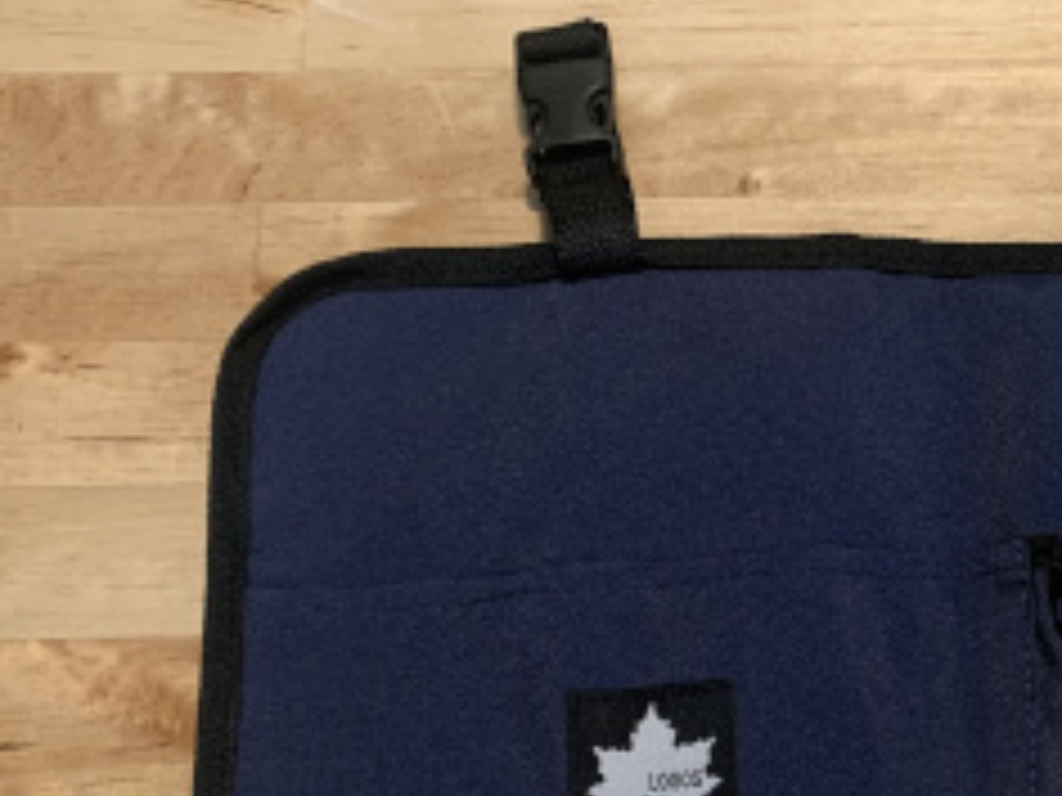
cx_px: 968
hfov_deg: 28.2
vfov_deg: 20.7
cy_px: 962
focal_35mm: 66
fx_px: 2025
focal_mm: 4.25
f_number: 1.8
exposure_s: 1/60
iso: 100
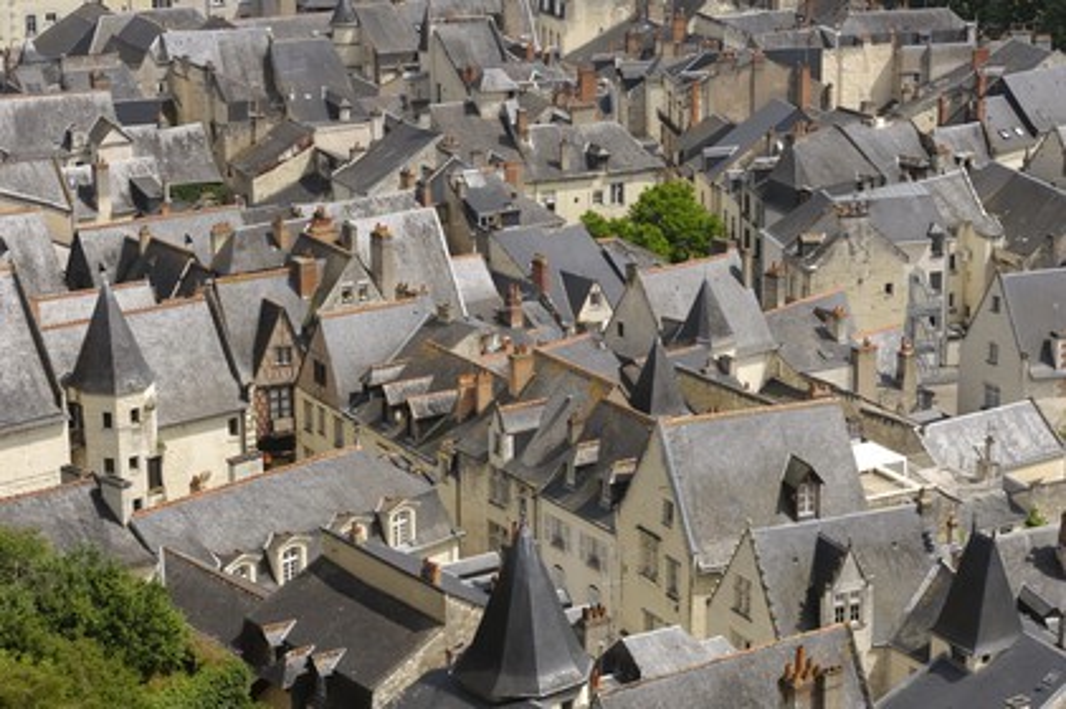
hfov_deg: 21.9
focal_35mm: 93
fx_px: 2752
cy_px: 354
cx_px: 533
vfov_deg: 14.7
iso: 250
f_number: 15
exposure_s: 1/160
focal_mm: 62
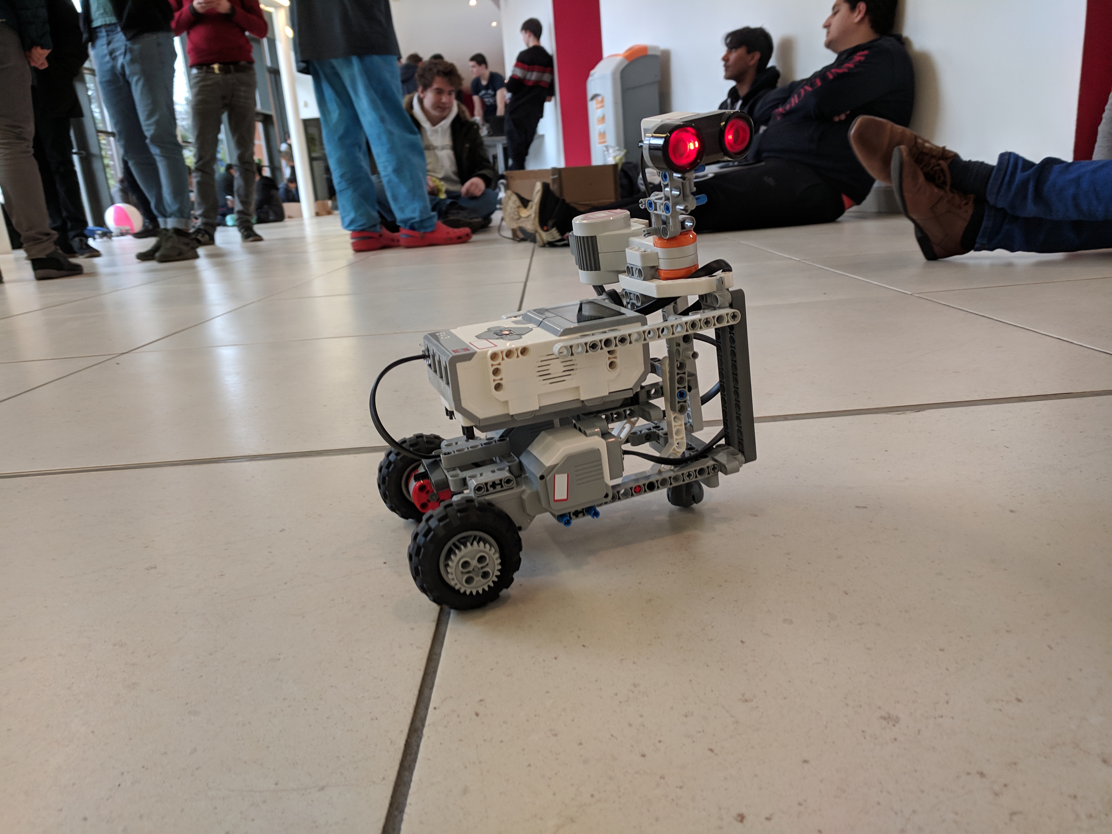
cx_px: 556
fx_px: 835
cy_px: 417
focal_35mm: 26
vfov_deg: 53.1
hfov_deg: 67.3
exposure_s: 1/50
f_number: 2
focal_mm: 4.67
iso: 163
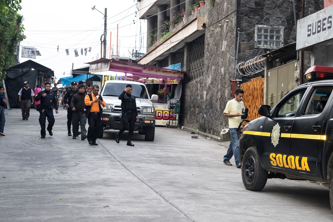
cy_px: 111
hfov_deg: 24.6
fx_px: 763
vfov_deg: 16.6
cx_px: 166
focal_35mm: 82
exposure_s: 1/200
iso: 1000
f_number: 6.3
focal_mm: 55
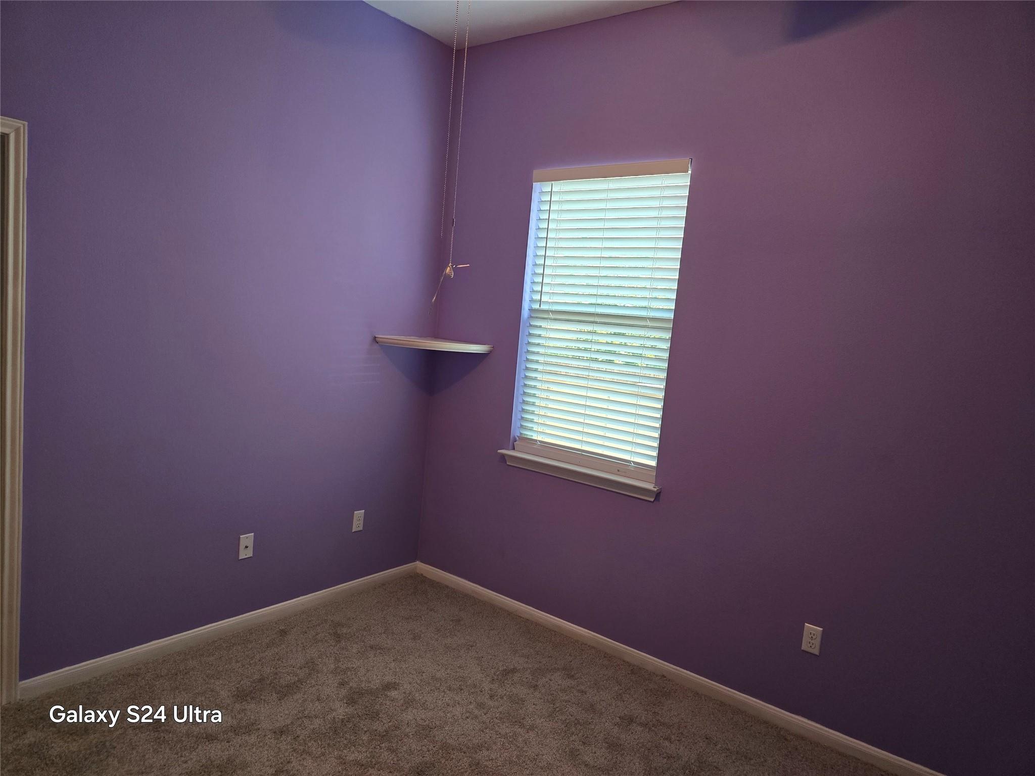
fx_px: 688
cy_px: 388
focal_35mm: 23
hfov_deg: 73.9
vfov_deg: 58.9
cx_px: 518
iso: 320
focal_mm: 6.3
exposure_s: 1/120
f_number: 1.7
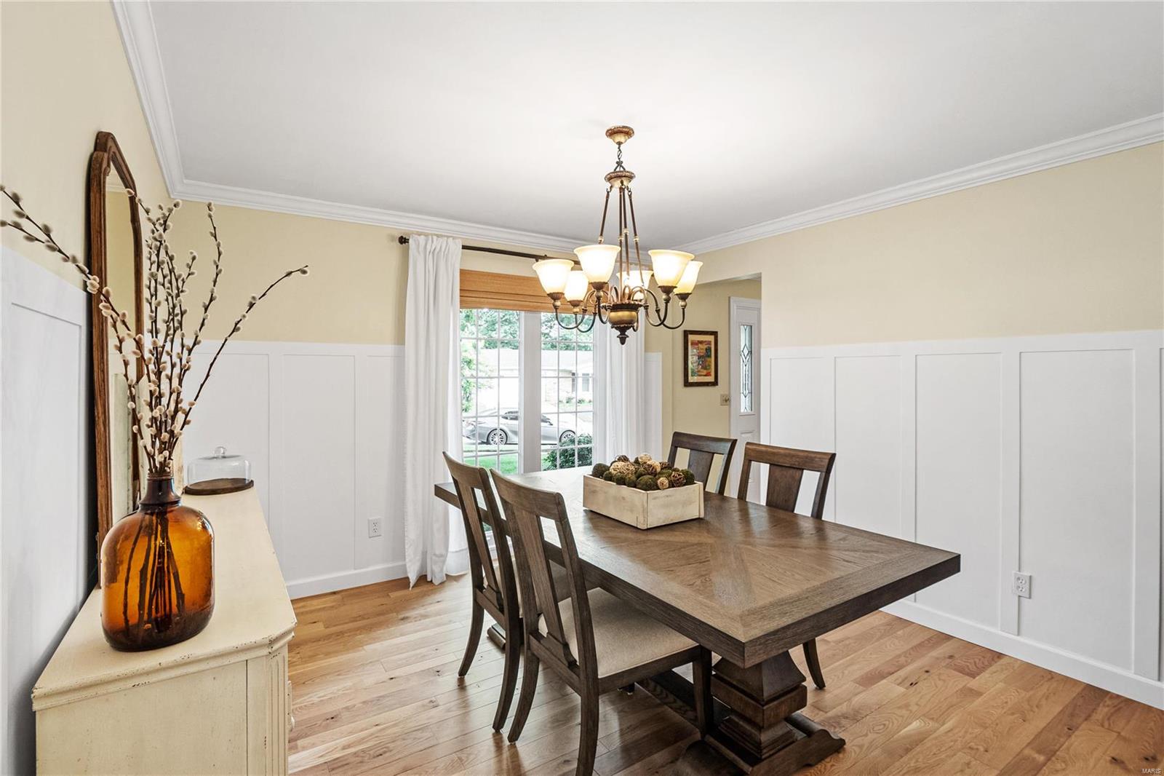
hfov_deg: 96.7
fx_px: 517
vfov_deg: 73.7
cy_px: 388
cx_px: 582
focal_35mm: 16
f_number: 6.3
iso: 400
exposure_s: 1/10
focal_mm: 8
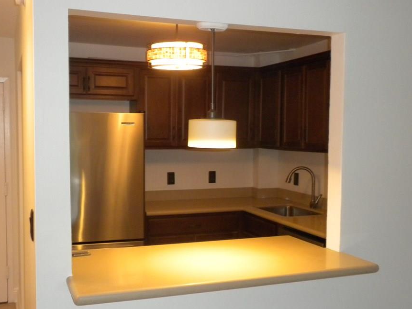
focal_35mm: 44
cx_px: 186
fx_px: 524
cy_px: 168
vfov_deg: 32.9
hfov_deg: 42.9
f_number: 3.5
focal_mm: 6.6
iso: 400
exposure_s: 1/30
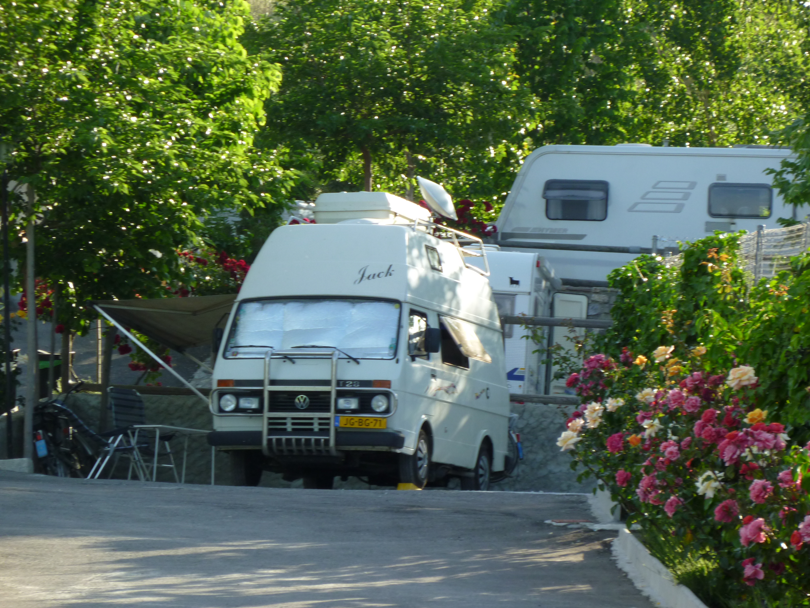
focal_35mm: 200
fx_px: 4680
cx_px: 405
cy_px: 304
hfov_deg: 9.9
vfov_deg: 7.4
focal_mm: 36
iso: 160
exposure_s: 1/125
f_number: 5.9
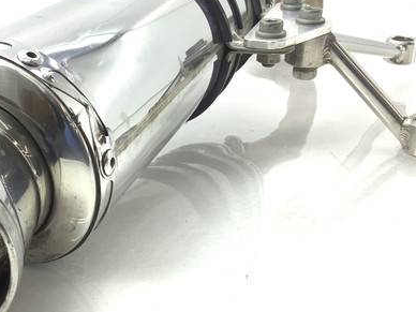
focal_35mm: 48
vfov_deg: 30.2
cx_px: 113
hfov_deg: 38.8
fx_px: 577
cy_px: 132
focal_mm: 3.3
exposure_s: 1/122
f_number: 2.4
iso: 25
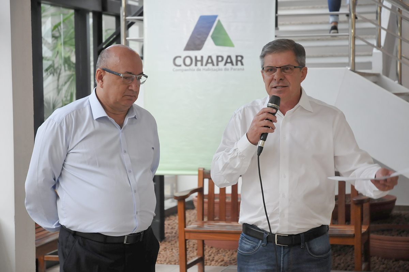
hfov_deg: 21.9
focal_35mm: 93
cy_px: 136
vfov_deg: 14.7
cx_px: 204
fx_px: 1055
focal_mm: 62
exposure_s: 1/40
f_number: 4.5
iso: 800
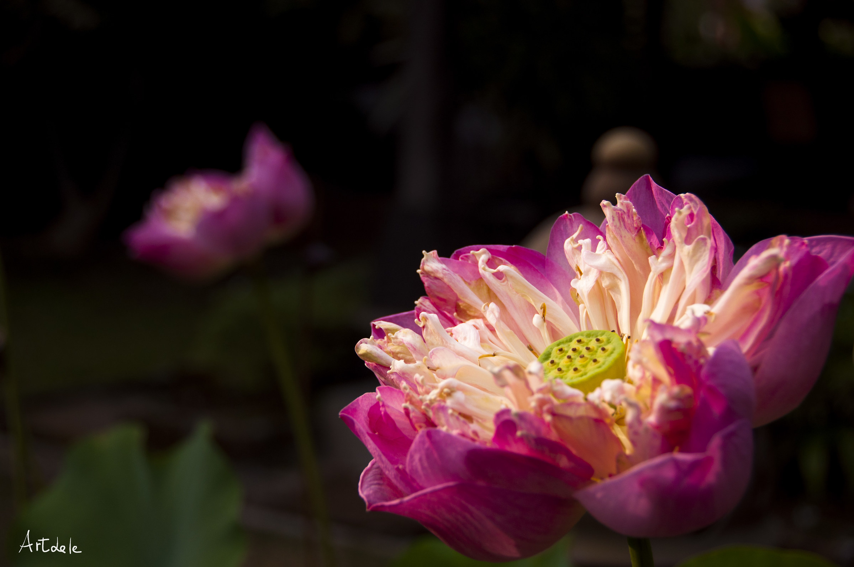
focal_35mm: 75
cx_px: 427
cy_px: 284
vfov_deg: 18.1
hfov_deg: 27.0
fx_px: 1777
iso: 200
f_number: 4.8
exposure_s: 1/320
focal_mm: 50
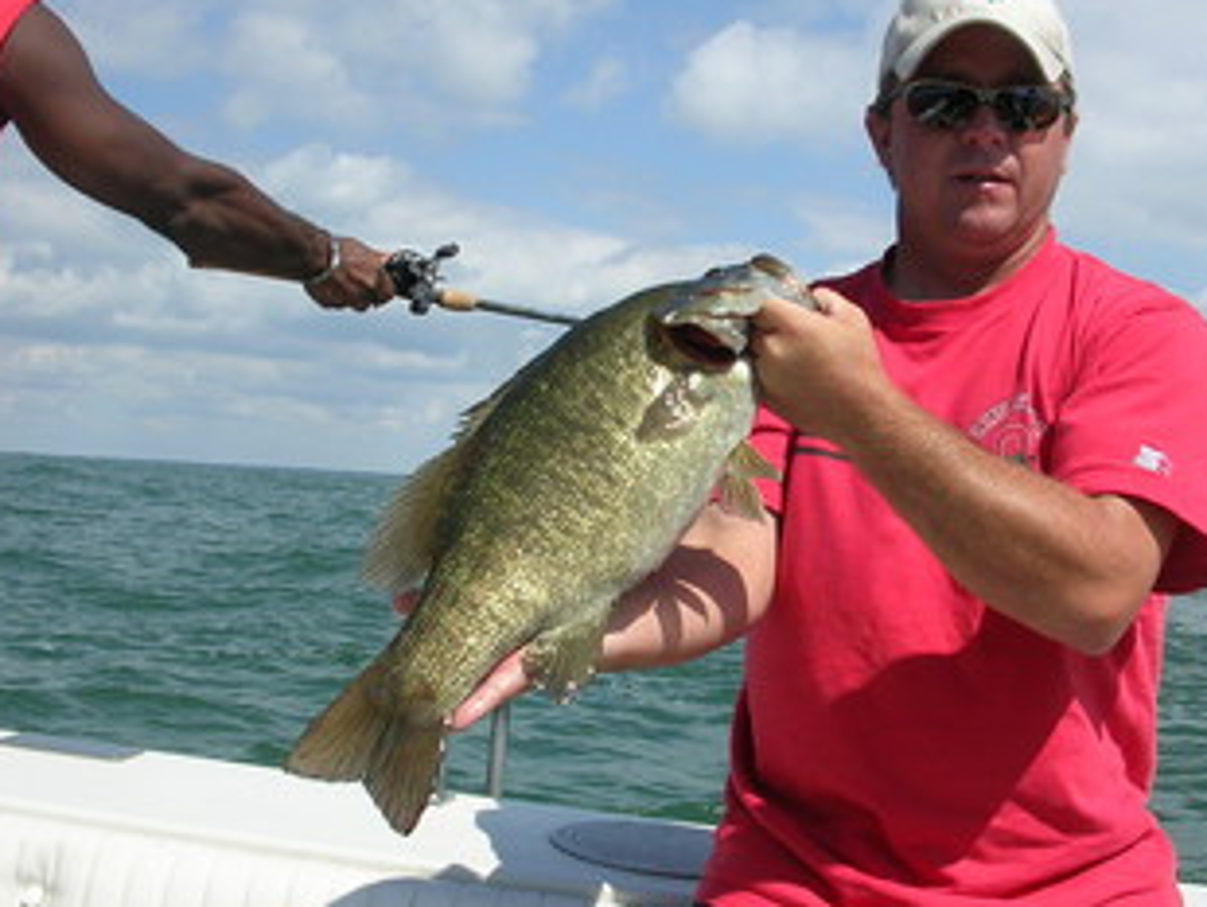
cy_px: 479
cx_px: 736
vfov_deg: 29.7
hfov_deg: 38.7
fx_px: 1710
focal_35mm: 49
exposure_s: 1/454
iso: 50
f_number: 5.6
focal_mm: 5.8
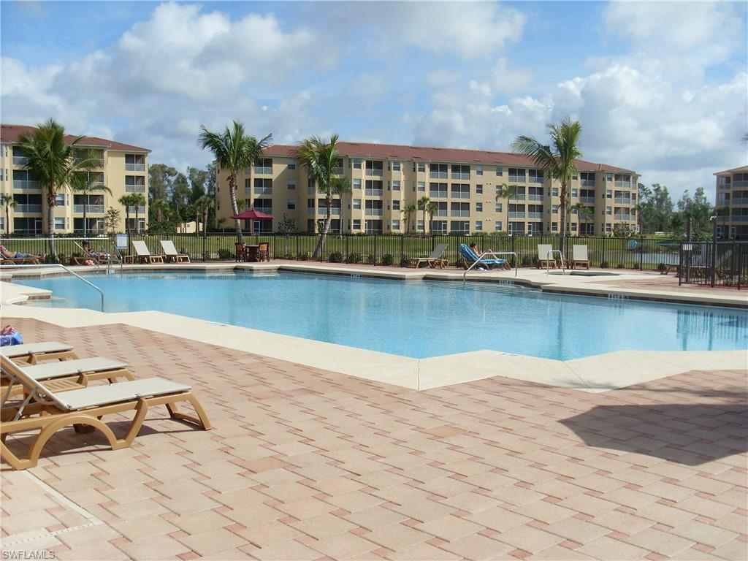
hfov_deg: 49.0
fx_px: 821
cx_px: 374
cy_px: 280
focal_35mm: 38
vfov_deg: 37.7
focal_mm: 6.3
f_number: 7.7
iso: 80
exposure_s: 1/350
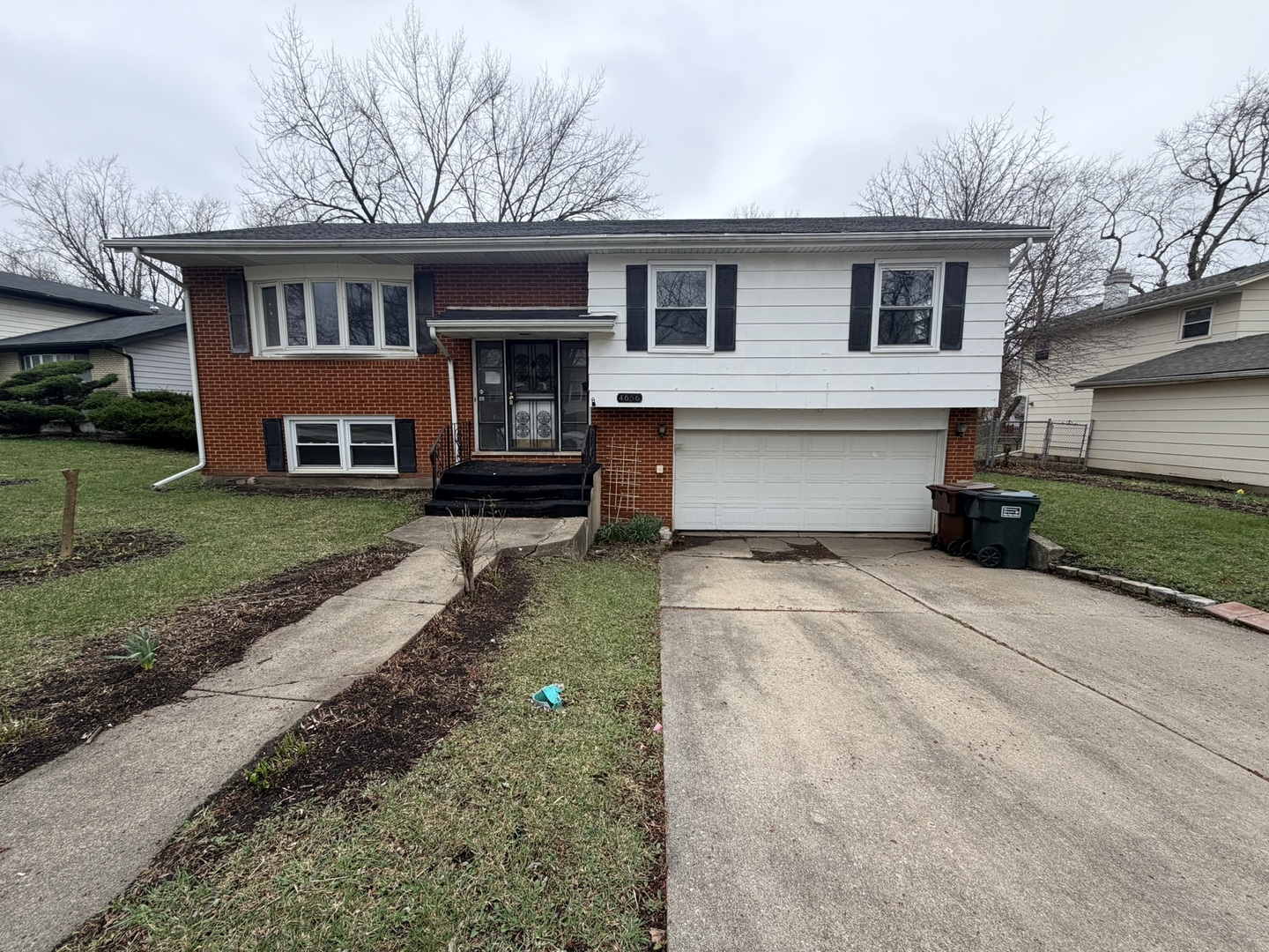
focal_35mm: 14
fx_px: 513
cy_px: 476
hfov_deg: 102.1
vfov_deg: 85.7
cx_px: 634
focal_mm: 2.22
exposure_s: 1/502
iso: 40
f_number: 2.2
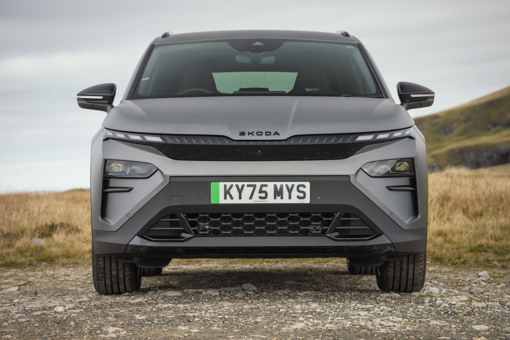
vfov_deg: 9.1
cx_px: 255
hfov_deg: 13.7
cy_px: 170
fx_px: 2125
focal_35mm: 150
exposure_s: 1/200
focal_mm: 150
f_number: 8
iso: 400
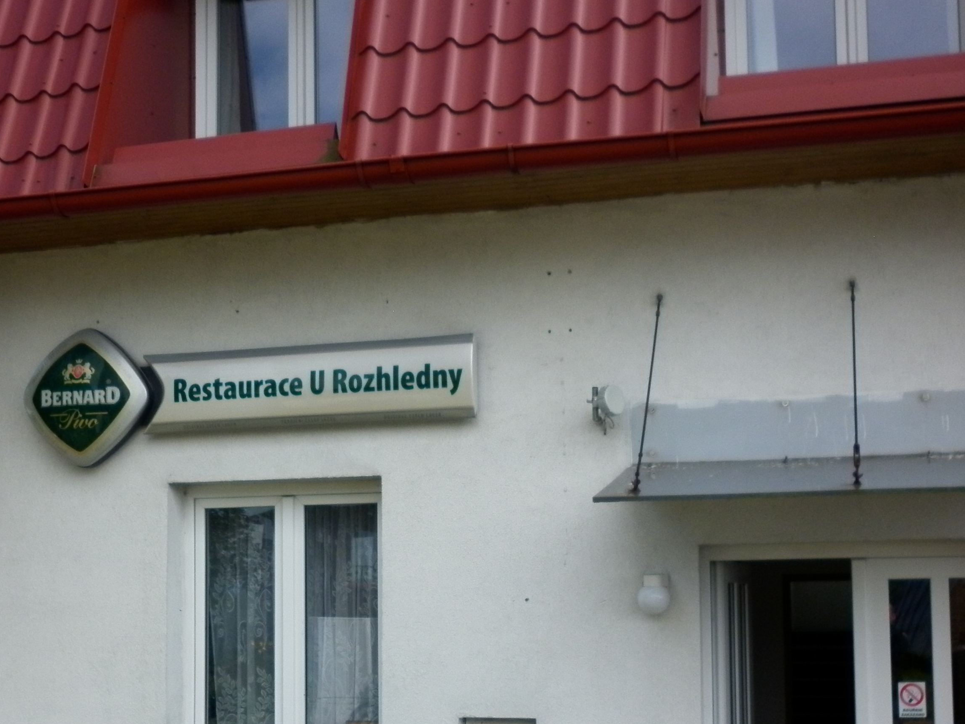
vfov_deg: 29.3
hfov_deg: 38.9
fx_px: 1366
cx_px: 479
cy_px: 517
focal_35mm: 49
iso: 80
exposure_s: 1/500
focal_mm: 5
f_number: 2.8
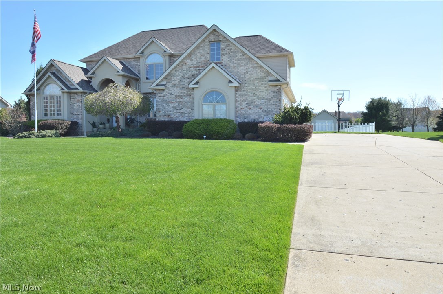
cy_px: 147
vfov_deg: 53.0
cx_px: 222
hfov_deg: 73.8
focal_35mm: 24
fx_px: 295
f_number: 7.1
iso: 100
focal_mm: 16
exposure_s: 1/200
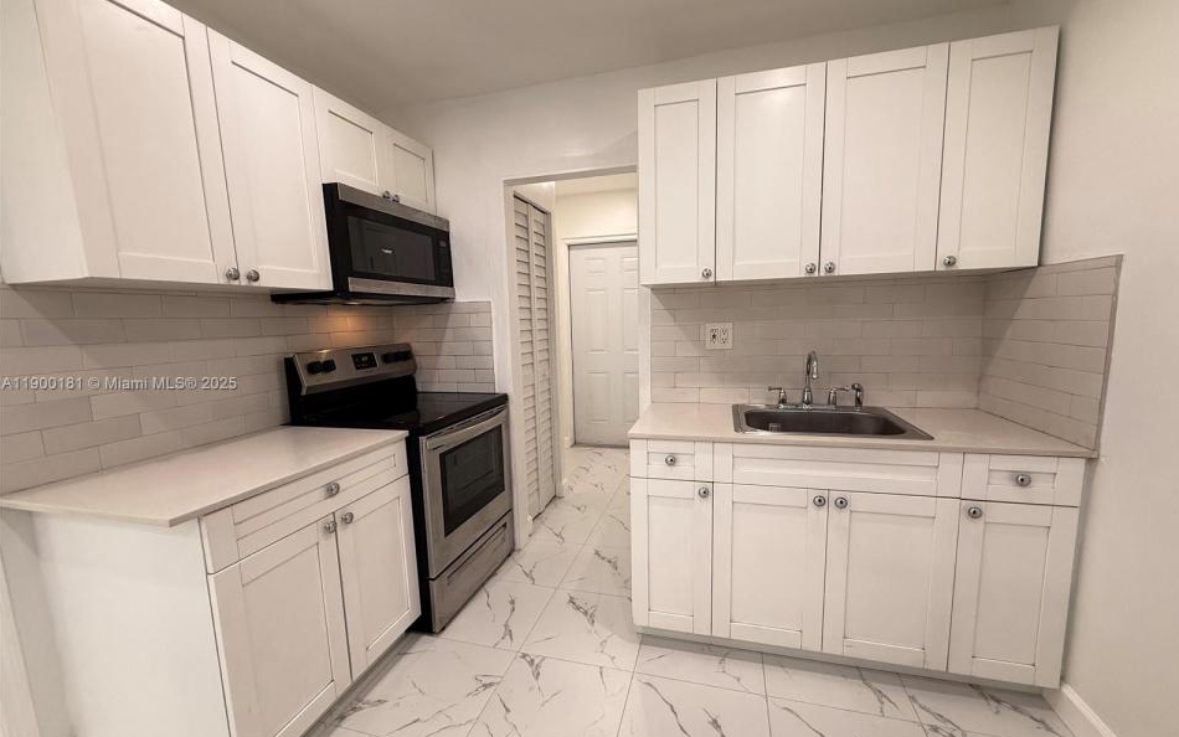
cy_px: 385
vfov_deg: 74.8
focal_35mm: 15
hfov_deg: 101.5
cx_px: 594
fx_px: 482
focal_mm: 2.22
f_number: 2.2
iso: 200
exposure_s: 1/120
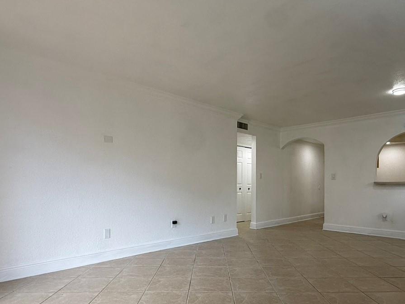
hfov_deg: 69.3
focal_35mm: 25
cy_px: 188
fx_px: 292
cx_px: 217
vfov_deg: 54.3
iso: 100
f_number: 2.2
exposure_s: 1/120
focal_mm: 2.22
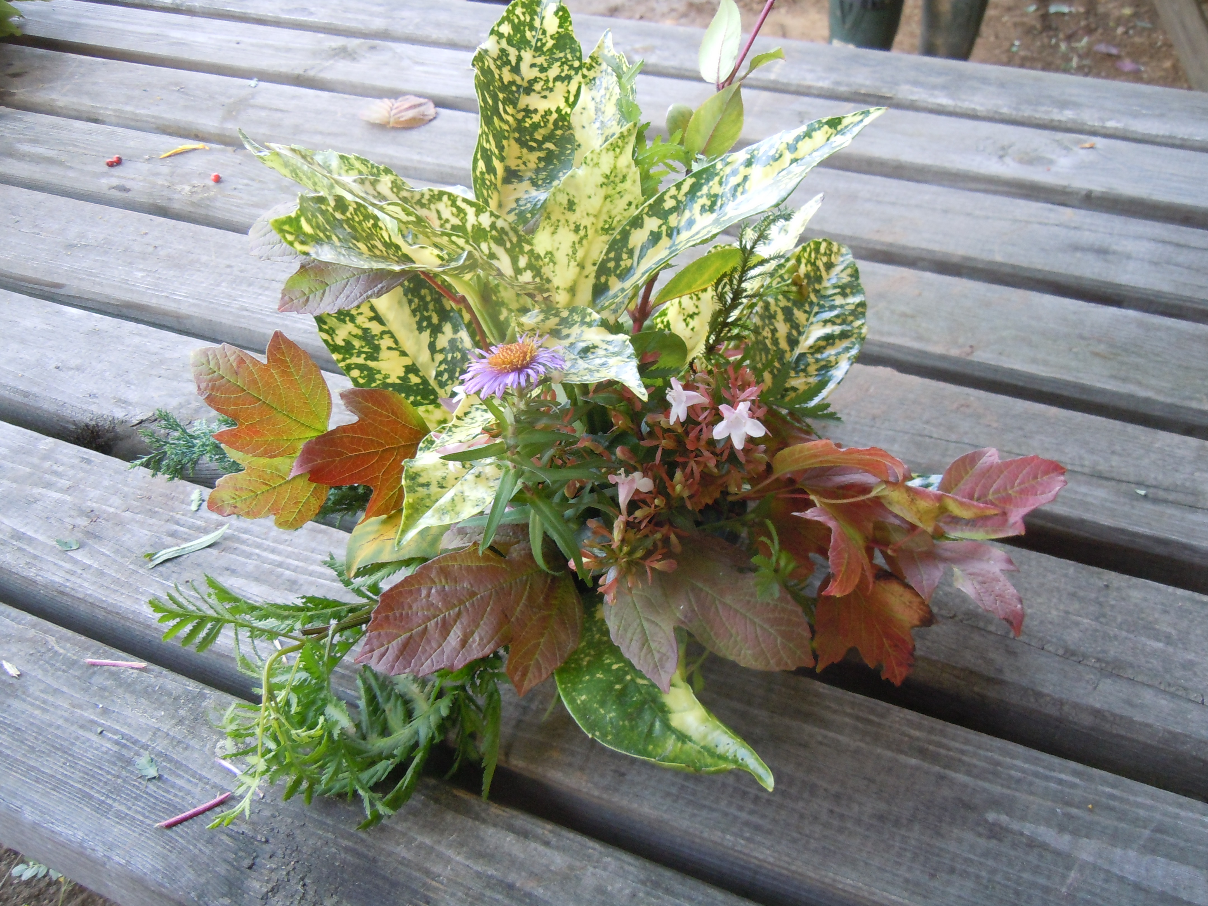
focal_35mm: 34
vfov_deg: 41.8
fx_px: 1187
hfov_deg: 54.0
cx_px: 604
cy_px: 453
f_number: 3.6
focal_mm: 6.2
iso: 320
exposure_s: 1/60
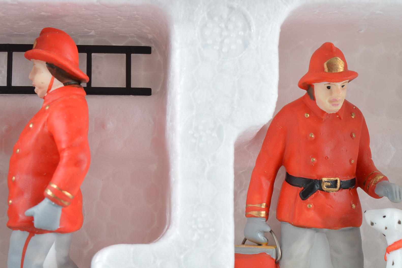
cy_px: 190
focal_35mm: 103
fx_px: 1149
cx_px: 114
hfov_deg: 19.7
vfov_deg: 13.2
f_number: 11
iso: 100
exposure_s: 1/160
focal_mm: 36
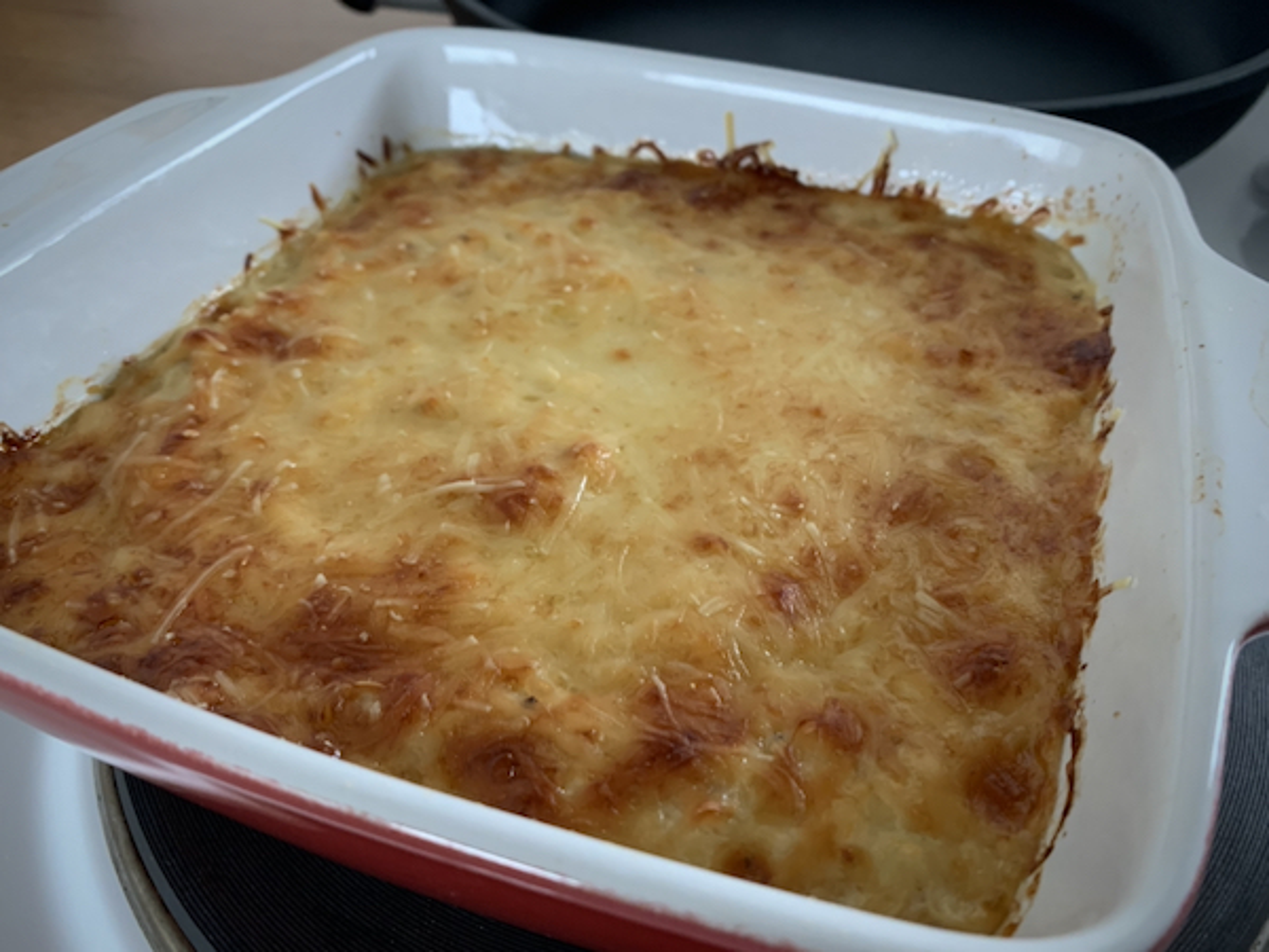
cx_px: 634
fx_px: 953
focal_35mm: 26
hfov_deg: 67.3
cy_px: 476
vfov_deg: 53.1
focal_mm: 4.25
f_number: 1.8
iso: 250
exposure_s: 1/60
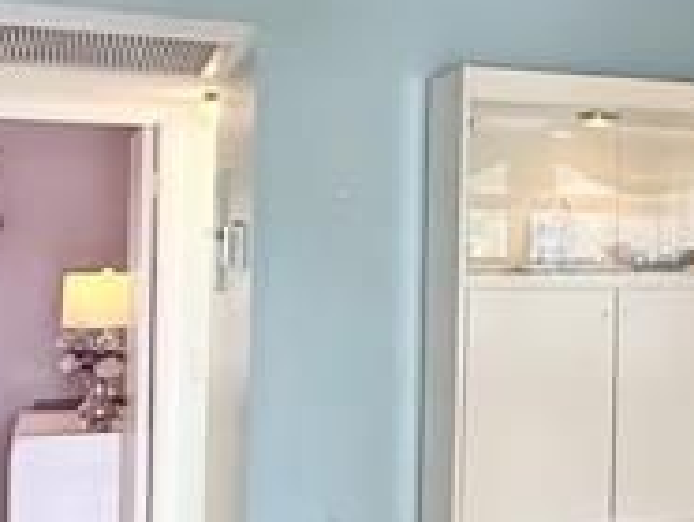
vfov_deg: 19.2
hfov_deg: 17.6
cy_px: 227
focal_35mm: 77
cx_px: 1407
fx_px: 1546
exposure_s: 1/120
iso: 320
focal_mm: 2.22
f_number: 2.2
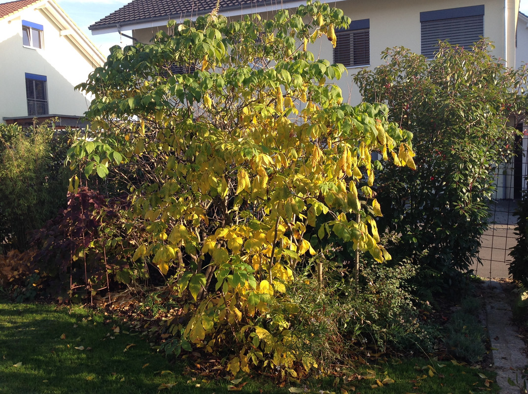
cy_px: 197
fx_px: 533
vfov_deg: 40.6
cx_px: 264
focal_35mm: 35
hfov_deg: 52.7
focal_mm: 4.28
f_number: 2.4
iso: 50
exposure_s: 1/414
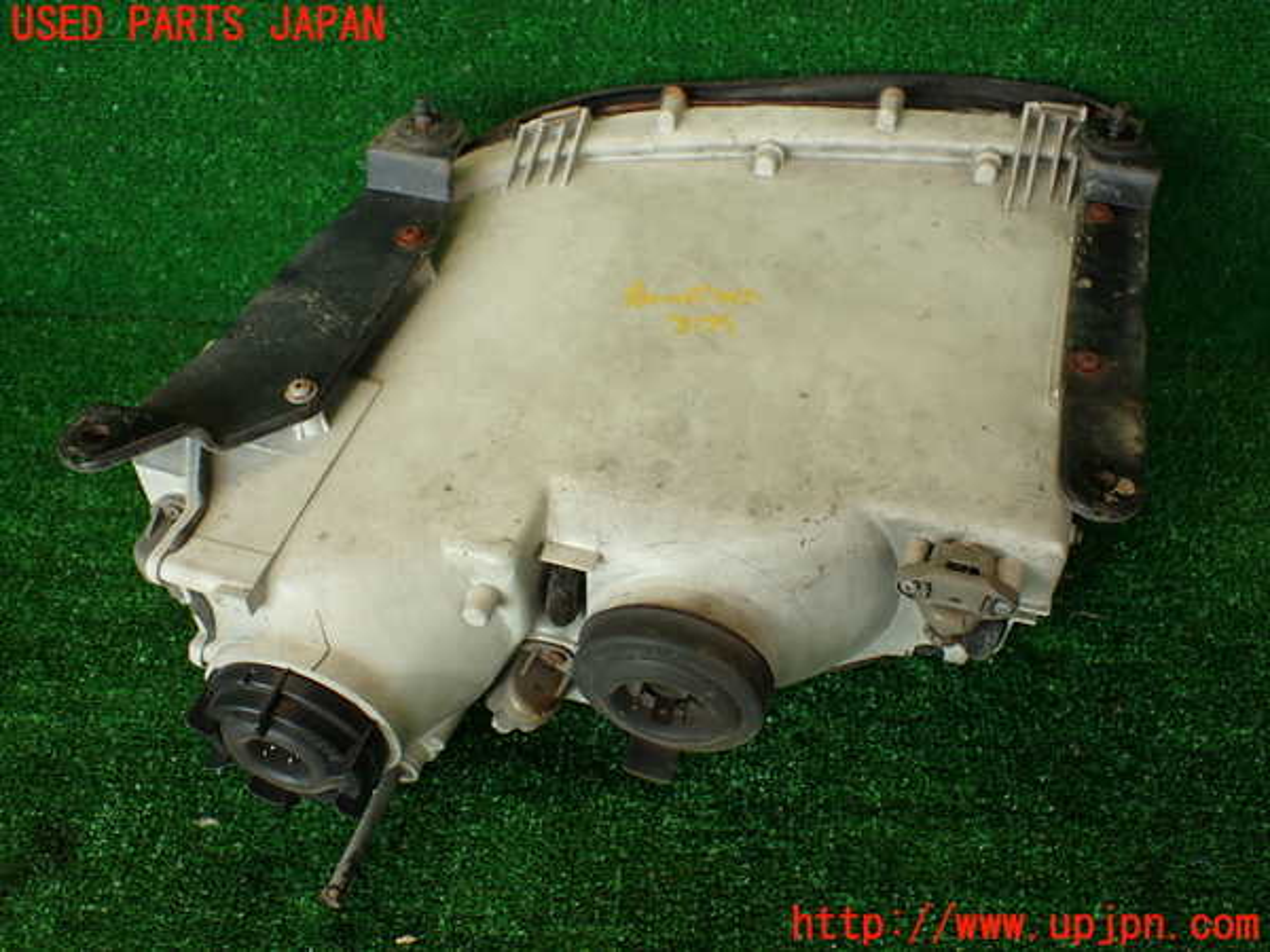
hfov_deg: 56.8
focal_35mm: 32
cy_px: 476
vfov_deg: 44.2
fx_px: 1174
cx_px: 635
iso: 100
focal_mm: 5.79
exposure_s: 1/80
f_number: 2.4
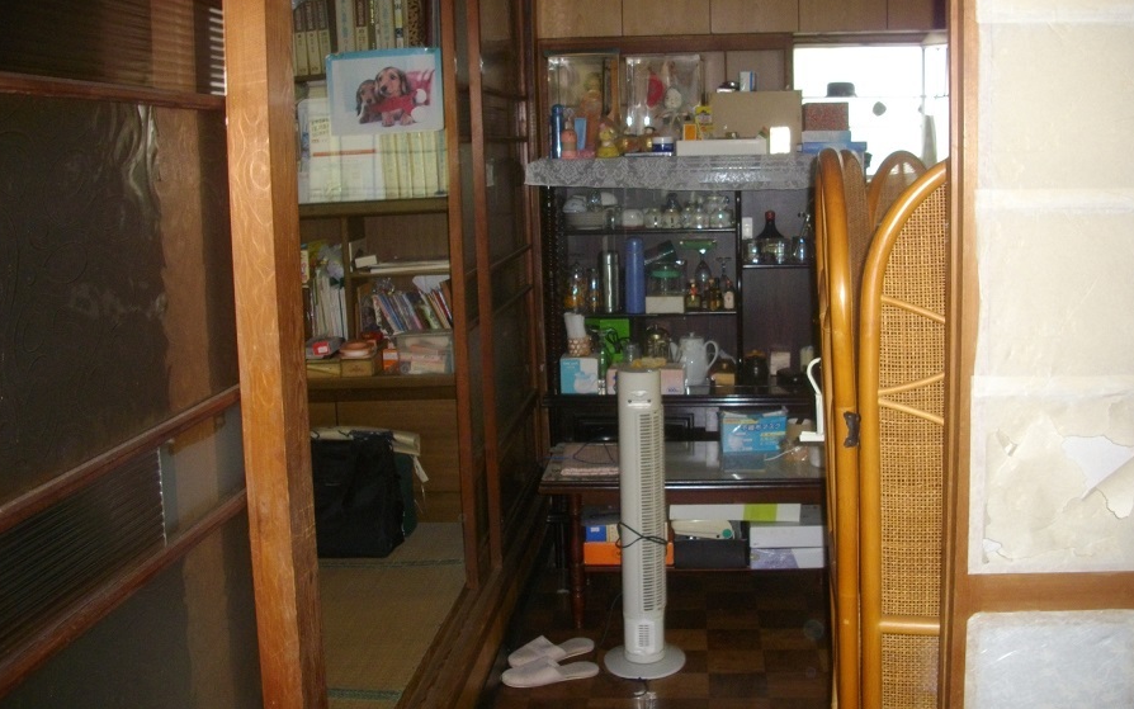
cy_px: 332
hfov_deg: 49.3
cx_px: 575
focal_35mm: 40
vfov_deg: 32.0
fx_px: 1236
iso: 200
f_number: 2.8
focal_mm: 6.2
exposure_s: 1/50
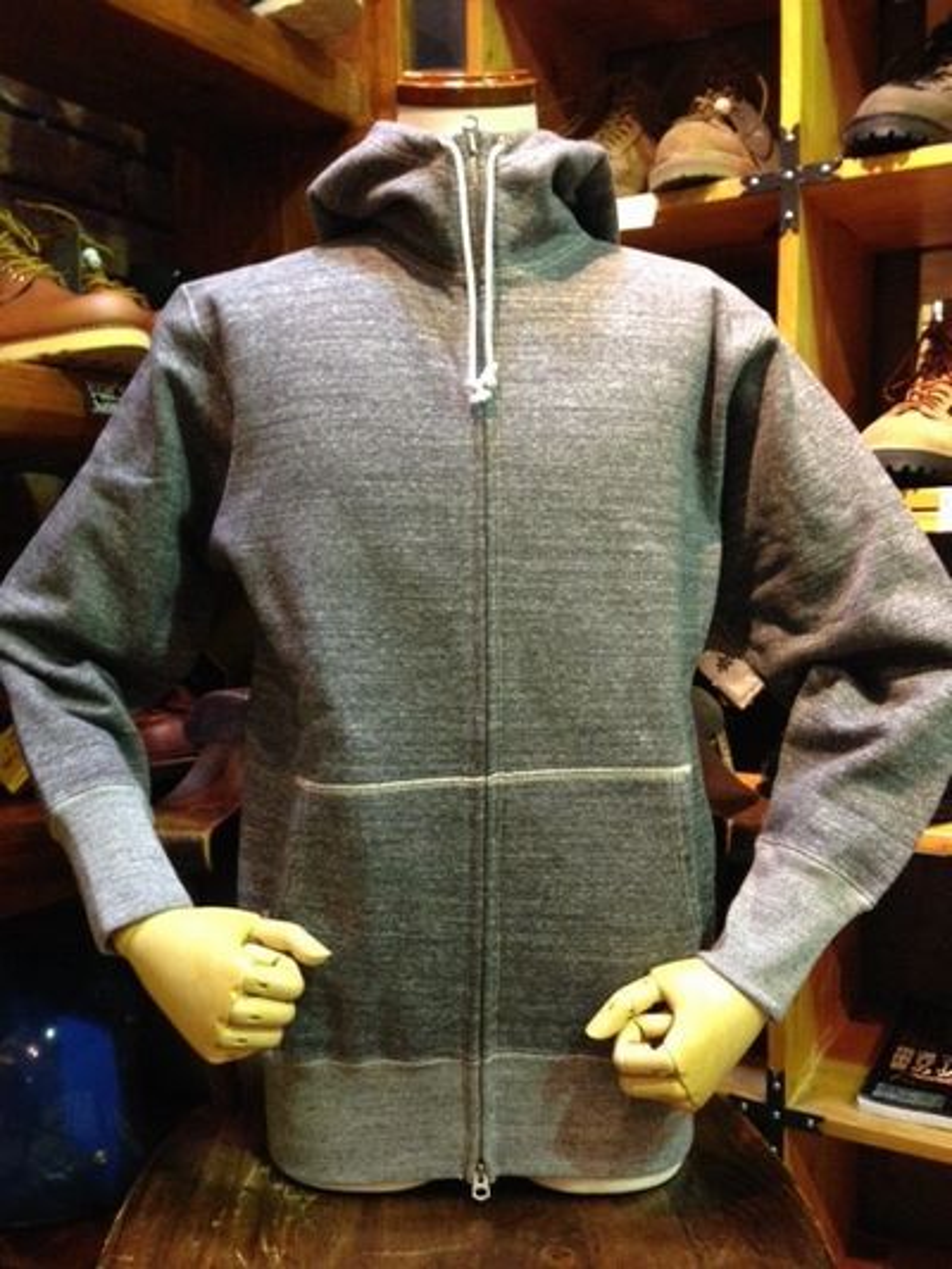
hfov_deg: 43.0
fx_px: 1210
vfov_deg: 55.3
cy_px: 634
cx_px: 476
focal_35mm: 33
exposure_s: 1/20
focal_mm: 4.12
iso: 320
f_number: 2.4
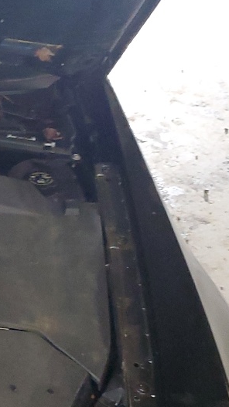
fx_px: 929
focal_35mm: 86
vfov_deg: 24.5
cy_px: 296
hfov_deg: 12.4
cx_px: -231
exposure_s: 1/15
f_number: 1.5
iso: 286
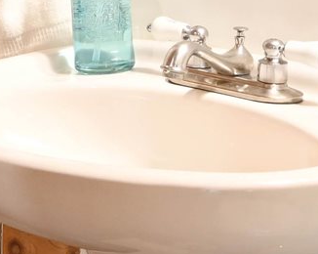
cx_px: -106
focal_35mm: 124
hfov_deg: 14.8
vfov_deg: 11.9
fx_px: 1166
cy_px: -115
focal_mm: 14
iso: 400
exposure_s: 1/1.6
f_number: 11
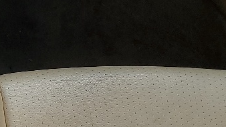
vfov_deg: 9.0
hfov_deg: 15.0
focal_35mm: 134
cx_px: -98
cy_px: 43
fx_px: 803
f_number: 1.5
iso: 50
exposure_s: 1/667
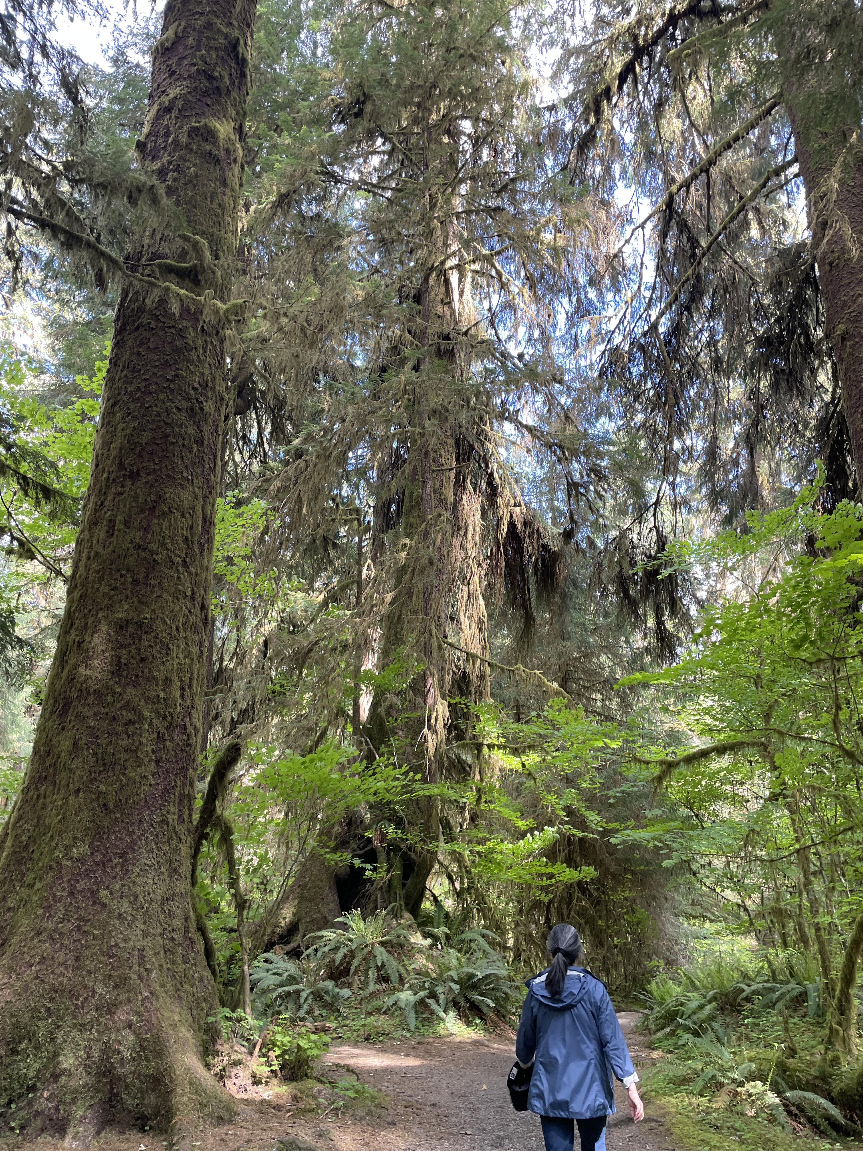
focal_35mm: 26
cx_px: 432
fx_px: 864
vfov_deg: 67.3
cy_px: 576
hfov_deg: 53.1
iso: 100
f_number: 1.6
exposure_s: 1/121
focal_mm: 4.2
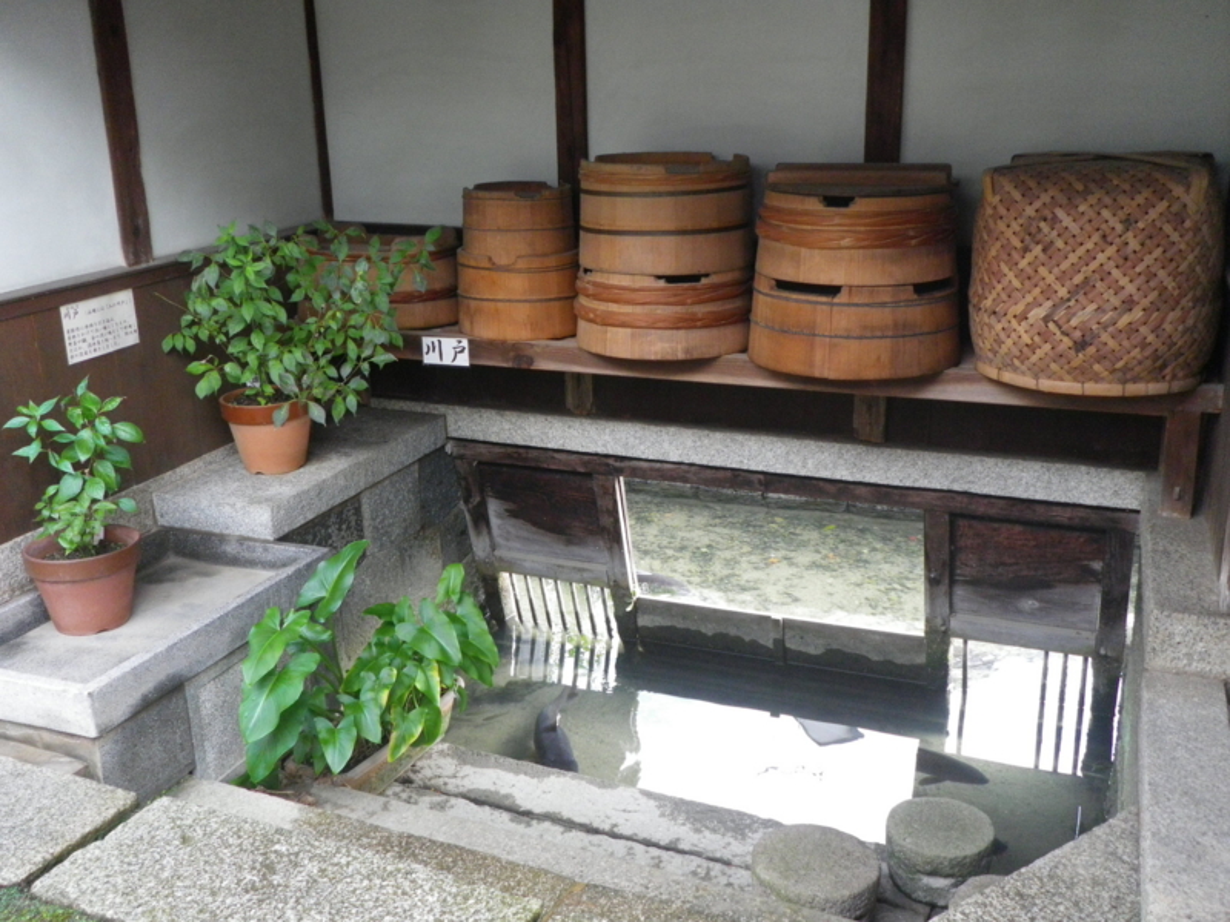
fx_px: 1244
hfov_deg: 52.6
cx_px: 615
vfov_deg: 40.7
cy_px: 461
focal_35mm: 35
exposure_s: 1/60
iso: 200
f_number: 3.8
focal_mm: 6.2
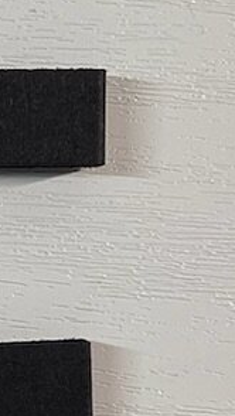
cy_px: 331
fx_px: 2176
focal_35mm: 197
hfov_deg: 6.0
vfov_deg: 10.9
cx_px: -259
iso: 32
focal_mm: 4.25
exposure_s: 1/100
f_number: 1.8
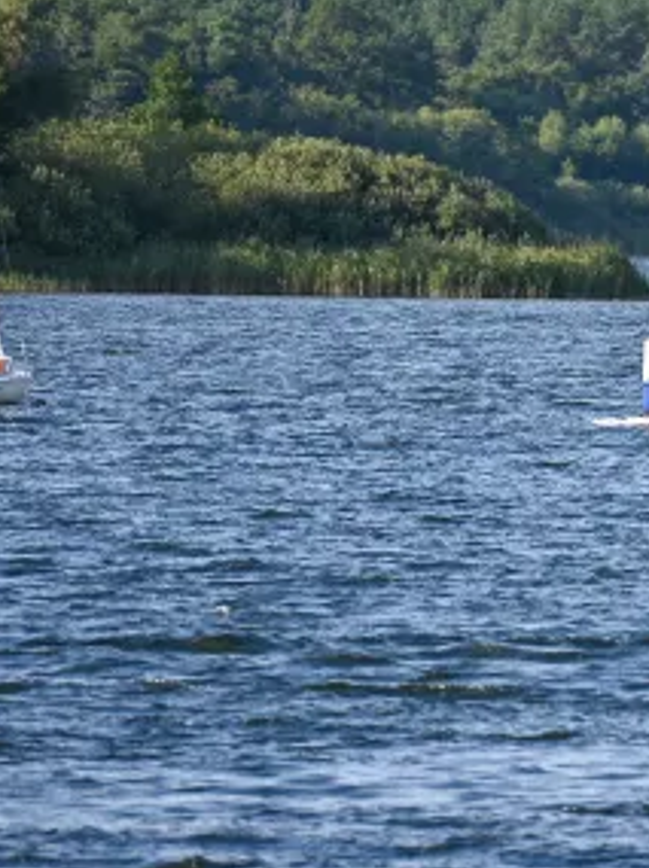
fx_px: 19041
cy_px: 314
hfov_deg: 2.0
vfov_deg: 2.6
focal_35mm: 760
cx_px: 704
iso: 200
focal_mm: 250
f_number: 6.3
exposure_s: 1/500
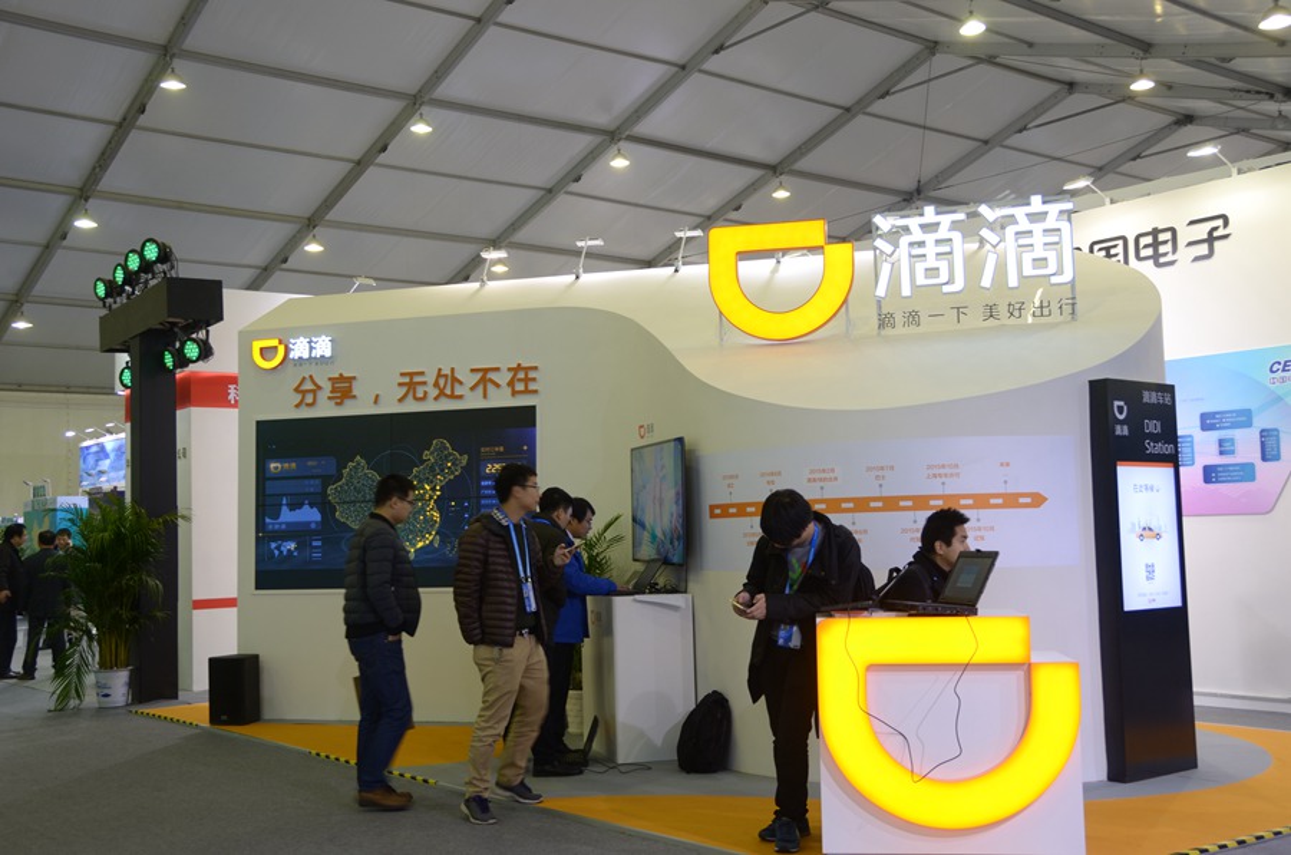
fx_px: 1396
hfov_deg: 49.6
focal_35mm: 39
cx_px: 646
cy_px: 428
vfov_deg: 34.1
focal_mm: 26
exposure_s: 1/30
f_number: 3.8
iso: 125
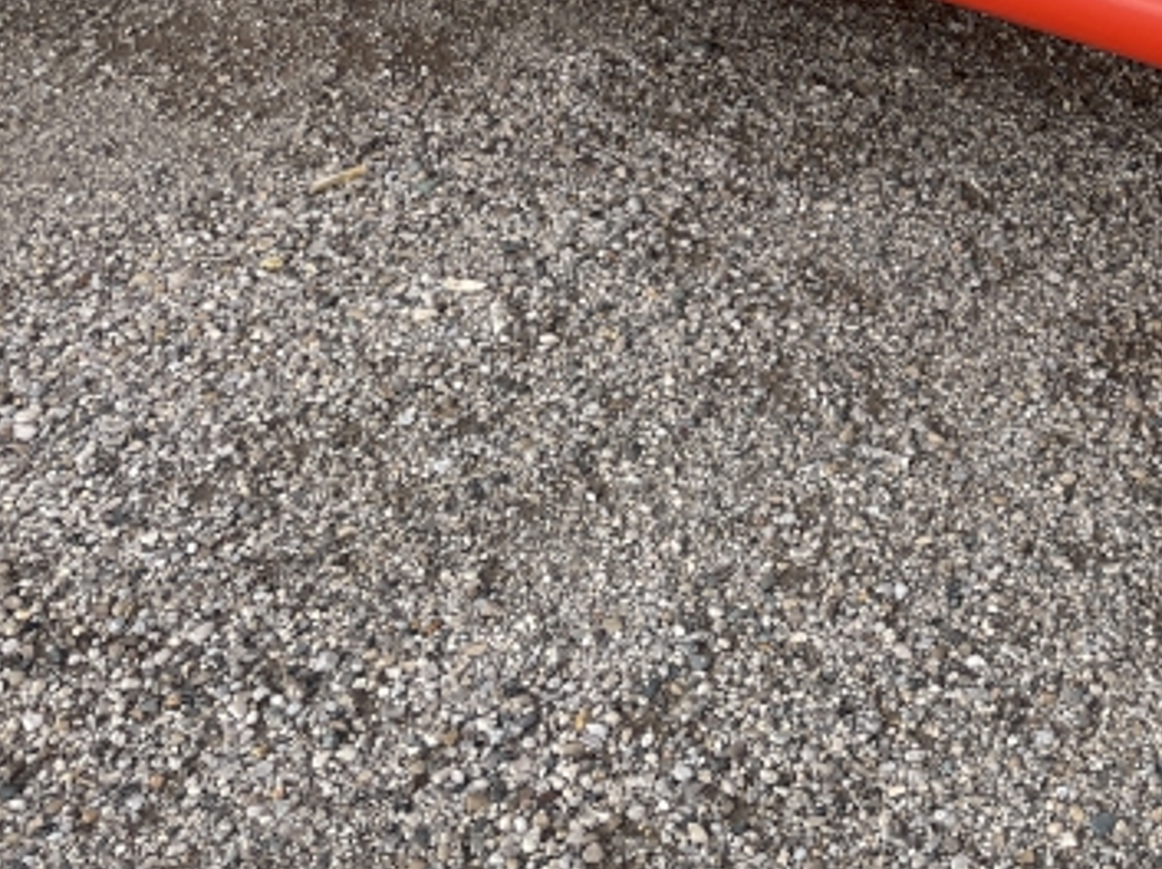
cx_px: 1208
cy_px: -102
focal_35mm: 59
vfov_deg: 23.2
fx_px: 1979
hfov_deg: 30.1
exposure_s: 1/1182
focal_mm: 4.2
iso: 32
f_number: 1.6
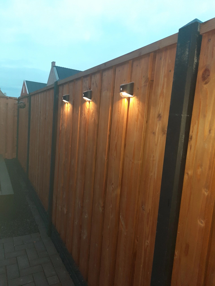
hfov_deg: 54.9
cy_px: 143
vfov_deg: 69.4
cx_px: 108
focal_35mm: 25
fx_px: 207
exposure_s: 1/25
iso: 400
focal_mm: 4.6
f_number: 2
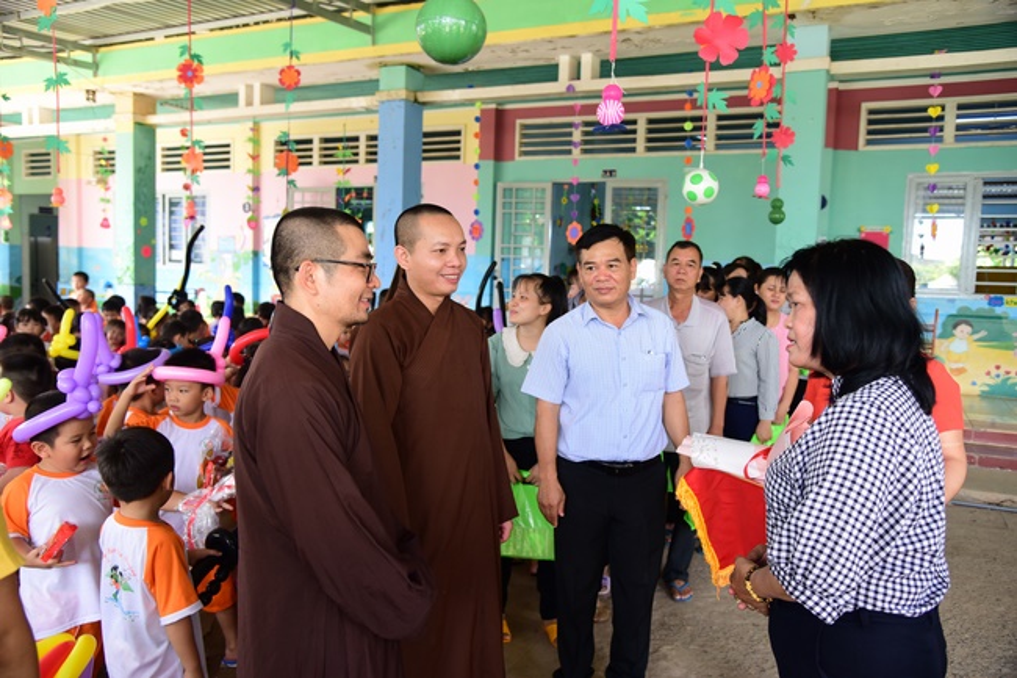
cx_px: 508
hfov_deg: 61.9
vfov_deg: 43.6
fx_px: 847
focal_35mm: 30
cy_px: 339
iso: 500
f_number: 4
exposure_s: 1/125
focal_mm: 30
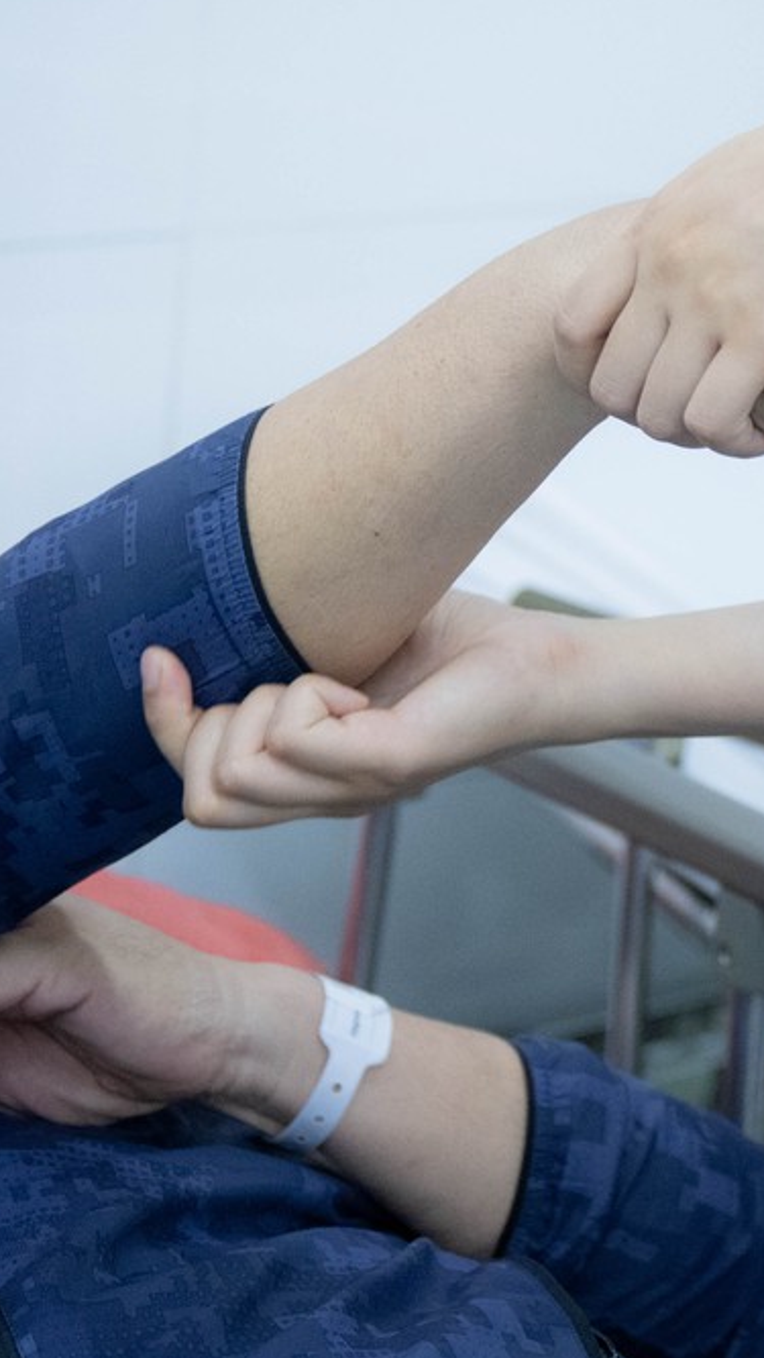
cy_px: 154
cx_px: 1125
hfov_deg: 7.9
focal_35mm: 151
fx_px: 5434
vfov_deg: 14.1
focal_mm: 48
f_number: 3.2
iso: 1600
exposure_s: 1/320
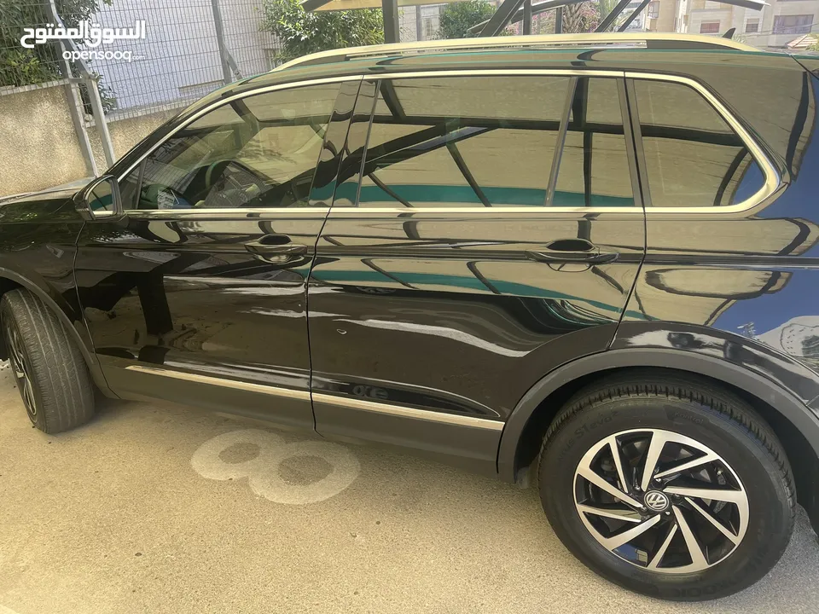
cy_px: 307
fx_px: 591
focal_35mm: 25
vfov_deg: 54.9
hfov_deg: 69.4
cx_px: 410
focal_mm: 5.1
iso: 32
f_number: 1.6
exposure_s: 1/317
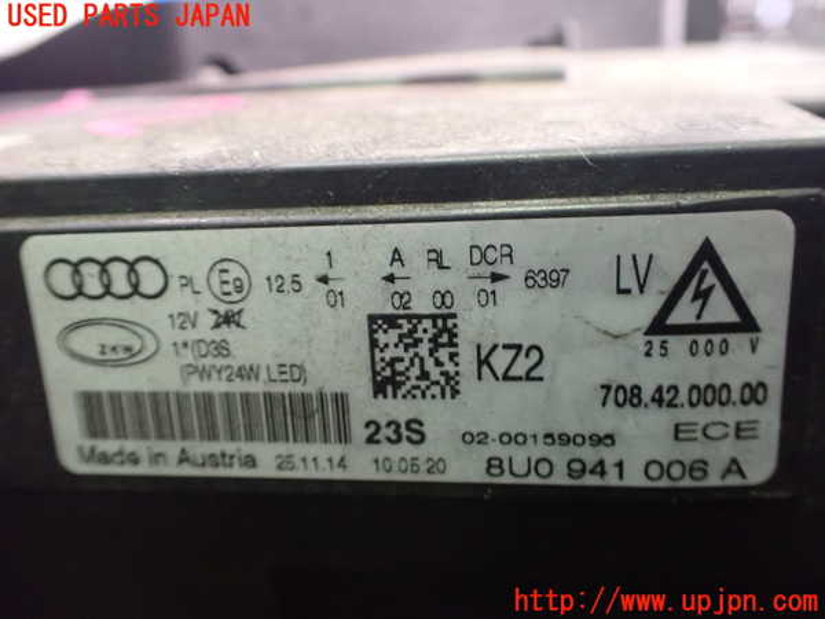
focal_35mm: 30
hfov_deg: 60.0
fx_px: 715
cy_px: 310
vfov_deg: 46.8
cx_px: 412
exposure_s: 1/30
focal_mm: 5.4
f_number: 2.3
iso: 1250
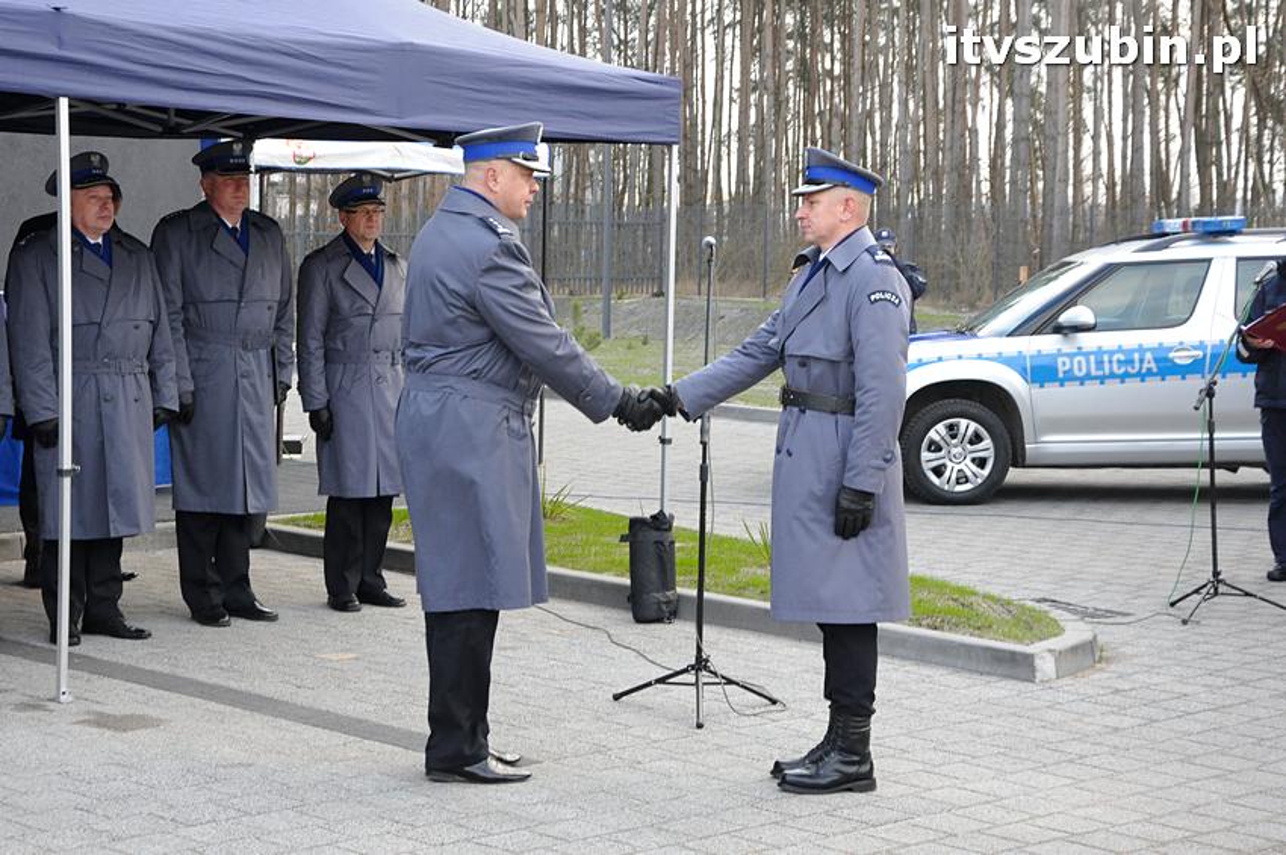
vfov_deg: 18.9
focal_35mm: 72
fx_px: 2569
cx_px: 643
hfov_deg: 28.1
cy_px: 428
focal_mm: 48
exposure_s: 1/200
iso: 1600
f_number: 8
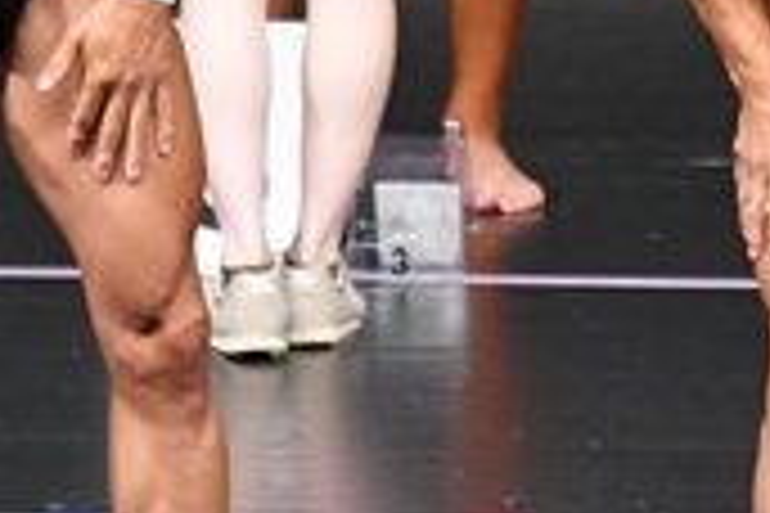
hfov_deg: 1.7
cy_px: -122
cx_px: 768
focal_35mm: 1226
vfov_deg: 1.1
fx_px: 26221
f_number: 5.6
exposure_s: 1/400
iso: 5000
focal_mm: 180
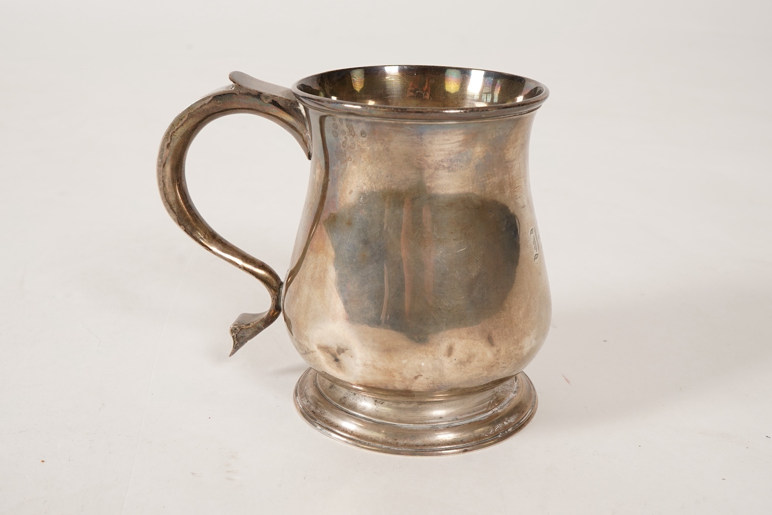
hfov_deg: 43.6
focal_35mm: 45
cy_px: 258
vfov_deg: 29.9
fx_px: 965
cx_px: 386
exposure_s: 1/125
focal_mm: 30
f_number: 16
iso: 400
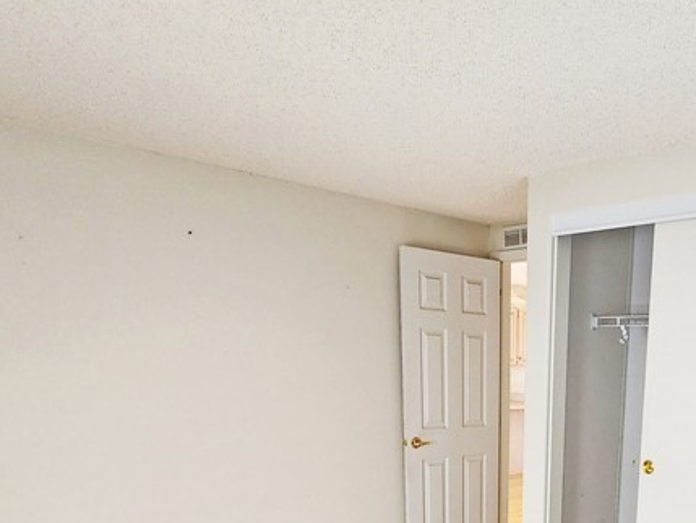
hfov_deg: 53.9
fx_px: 623
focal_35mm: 31
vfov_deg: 38.7
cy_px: 555
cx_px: 568
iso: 100
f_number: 2.2
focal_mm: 2.2
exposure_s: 1/60
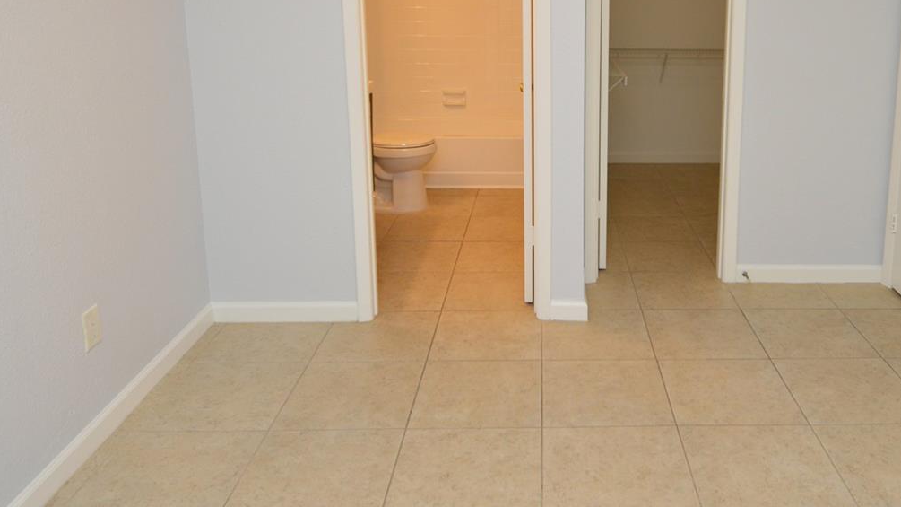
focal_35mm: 30
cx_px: 556
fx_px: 717
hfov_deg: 63.5
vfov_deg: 37.9
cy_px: 122
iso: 450
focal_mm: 12
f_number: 4
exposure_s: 1/60
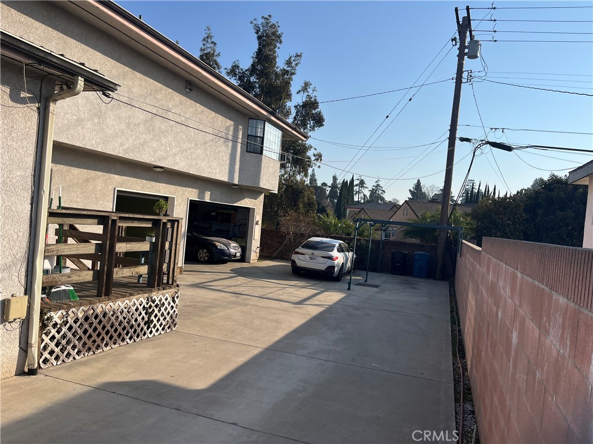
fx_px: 445
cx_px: 296
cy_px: 222
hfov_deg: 67.3
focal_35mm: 26
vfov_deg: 53.1
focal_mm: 5.1
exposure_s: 1/4149
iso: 50
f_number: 1.6
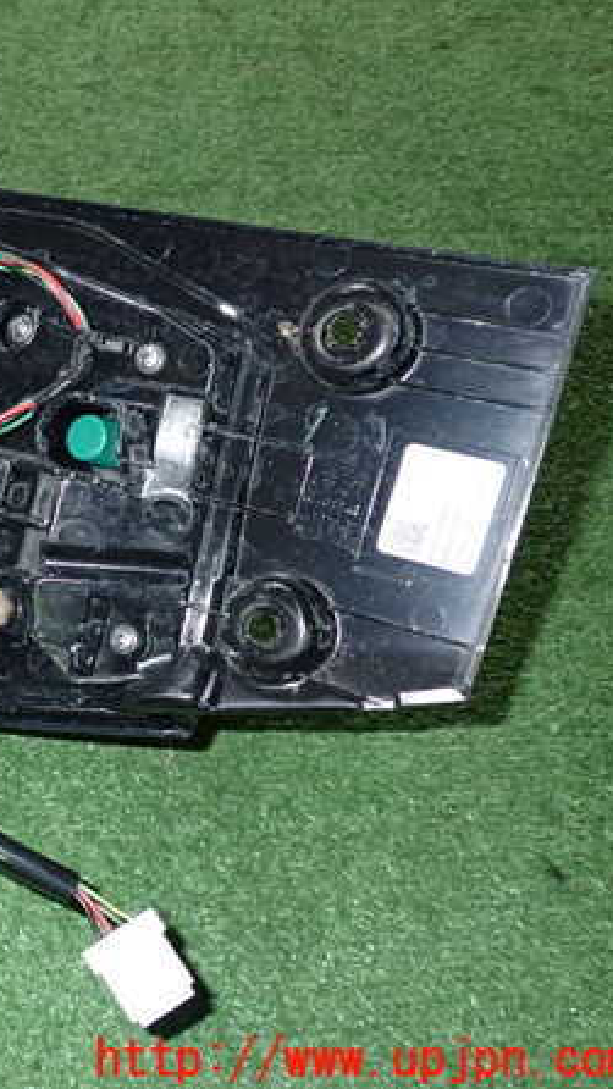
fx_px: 1271
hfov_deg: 24.9
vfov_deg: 46.4
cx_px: -85
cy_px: 542
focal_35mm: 44
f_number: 6.3
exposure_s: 1/30
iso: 500
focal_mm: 5.4
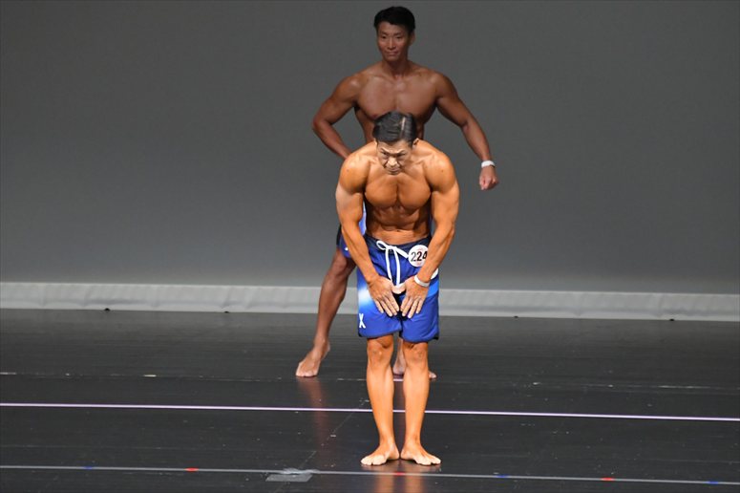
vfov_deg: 4.0
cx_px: 370
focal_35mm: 345
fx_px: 7088
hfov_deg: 6.0
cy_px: 246
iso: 5000
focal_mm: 230
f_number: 5.6
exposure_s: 1/400
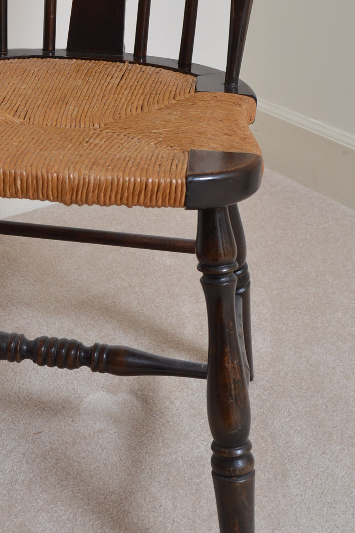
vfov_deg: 28.3
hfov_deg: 19.1
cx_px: 55
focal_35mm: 70
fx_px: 1038
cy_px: 125
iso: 100
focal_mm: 21
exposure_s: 1/60
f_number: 5.6
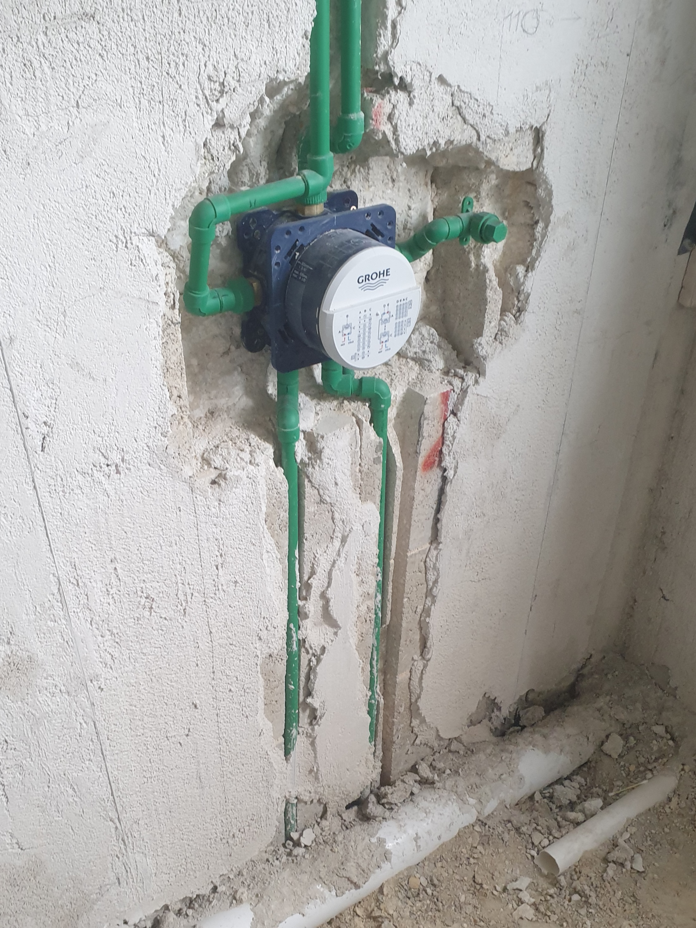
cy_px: 464
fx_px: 697
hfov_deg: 53.1
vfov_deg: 67.3
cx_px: 348
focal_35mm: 26
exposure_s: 1/50
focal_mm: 4.3
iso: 250
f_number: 2.4
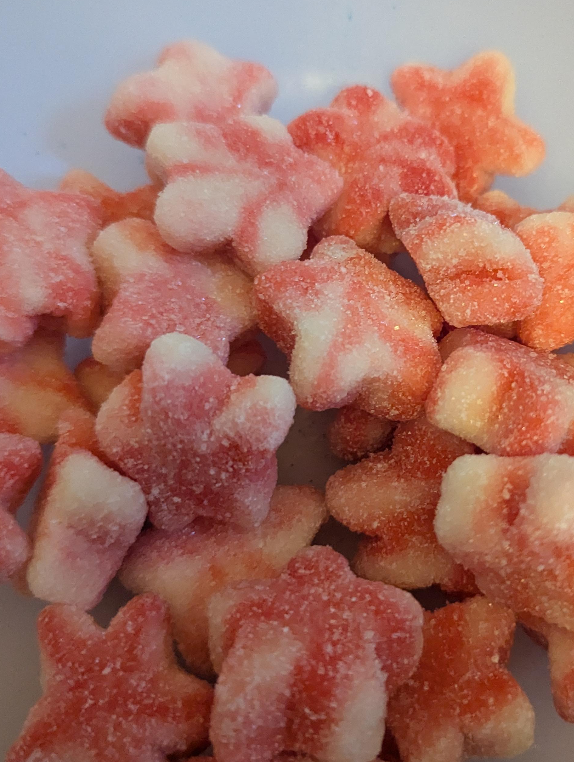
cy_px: 358
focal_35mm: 39
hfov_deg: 36.5
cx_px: 386
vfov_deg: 47.8
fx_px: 860
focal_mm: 6.81
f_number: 1.85
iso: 2760
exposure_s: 1/43.3
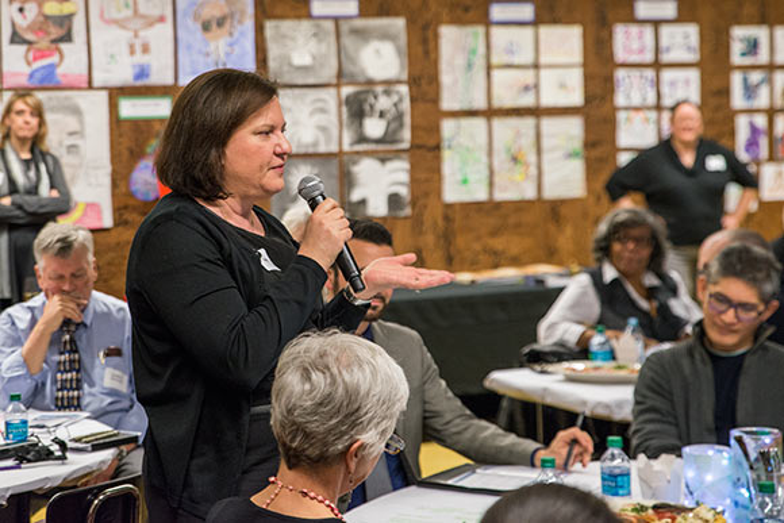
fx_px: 1525
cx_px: 392
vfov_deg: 19.5
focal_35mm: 70
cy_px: 262
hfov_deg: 28.8
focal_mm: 70
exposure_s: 1/125
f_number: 4.8
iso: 1250
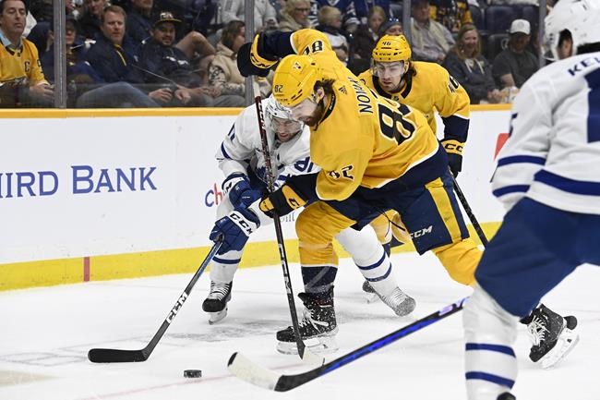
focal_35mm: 102
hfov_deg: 20.0
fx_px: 1699
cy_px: 200
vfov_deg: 13.4
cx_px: 300
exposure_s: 1/2500
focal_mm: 102
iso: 5000
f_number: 4
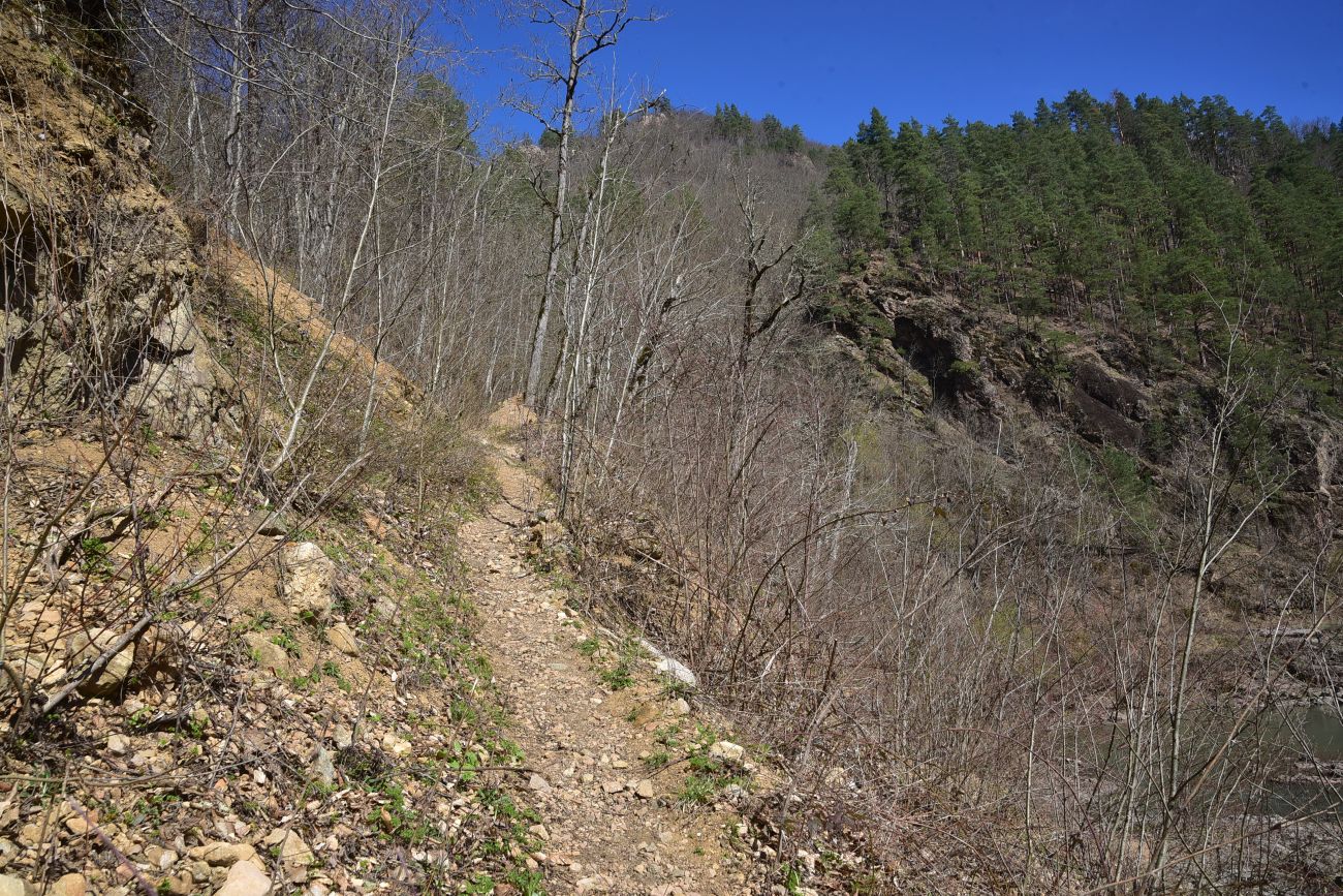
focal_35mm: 50
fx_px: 1865
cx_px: 672
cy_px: 448
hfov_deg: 39.6
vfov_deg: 27.0
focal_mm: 50
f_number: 13
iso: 160
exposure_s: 1/160
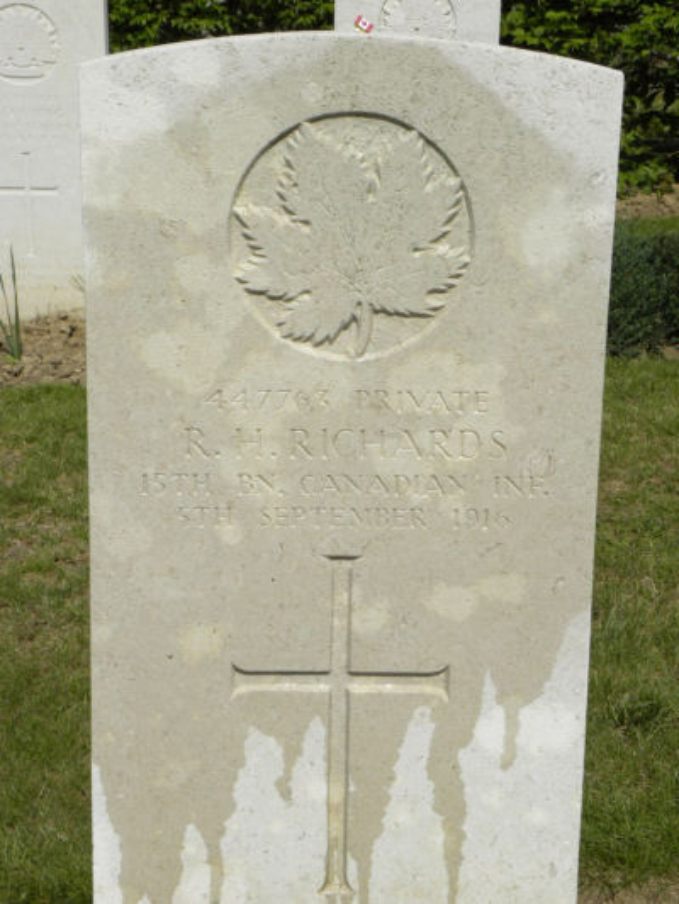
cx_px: 340
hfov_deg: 22.3
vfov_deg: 29.4
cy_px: 452
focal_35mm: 66
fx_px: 1725
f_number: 6.3
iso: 64
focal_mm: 11.8
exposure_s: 1/414
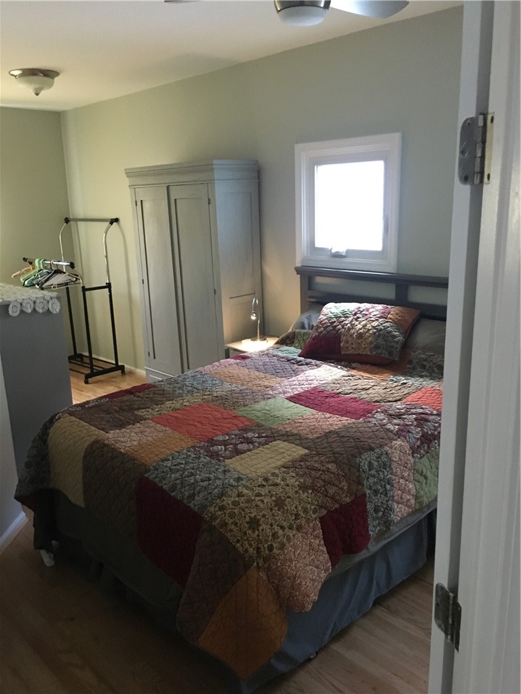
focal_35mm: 29
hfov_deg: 48.2
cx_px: 260
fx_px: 582
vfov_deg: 61.7
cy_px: 347
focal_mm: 4.15
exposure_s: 1/15
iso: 250
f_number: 2.2
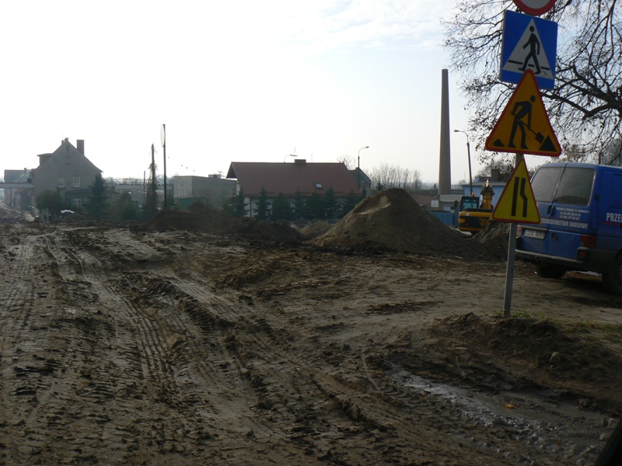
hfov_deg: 51.4
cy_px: 233
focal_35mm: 36
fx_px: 647
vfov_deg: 39.7
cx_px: 311
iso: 80
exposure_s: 1/500
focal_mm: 6
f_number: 7.1
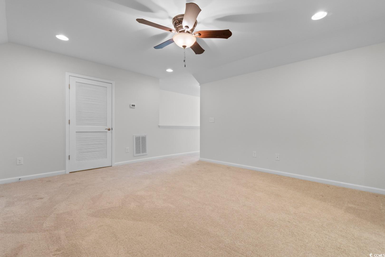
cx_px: 192
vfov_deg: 77.3
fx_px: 160
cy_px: 128
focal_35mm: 15
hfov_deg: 100.4
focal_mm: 10
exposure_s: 1.6
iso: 100
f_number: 4.5
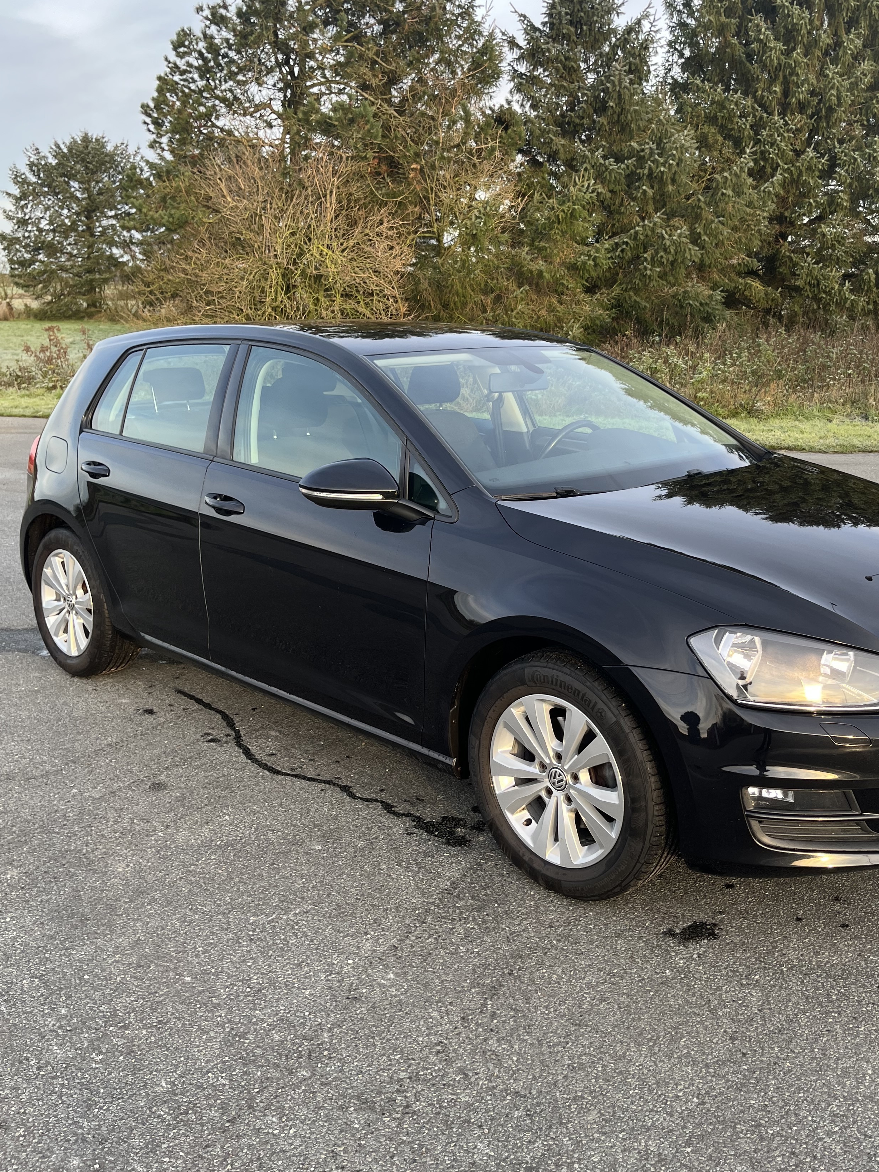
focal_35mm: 32
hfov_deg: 43.9
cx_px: 534
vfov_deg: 56.6
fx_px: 1083
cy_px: 504
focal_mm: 5.1
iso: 40
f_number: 1.6
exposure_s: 1/223
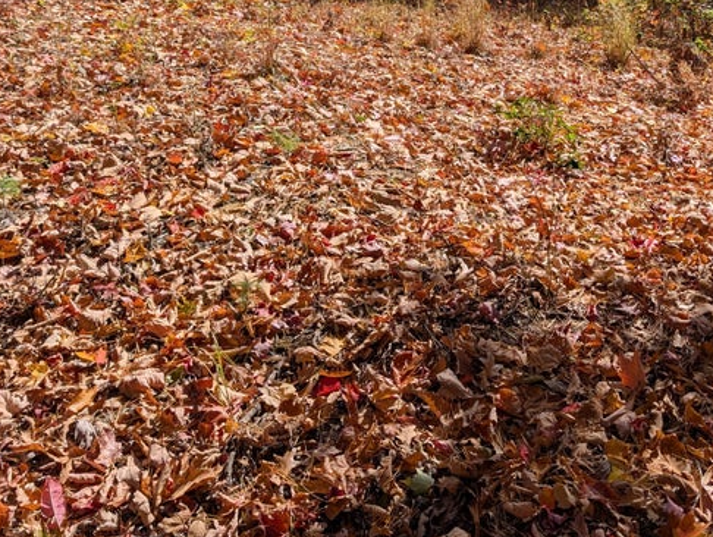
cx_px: 436
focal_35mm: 42
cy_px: 70
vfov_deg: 32.9
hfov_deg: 44.4
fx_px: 866
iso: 20
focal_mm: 6.9
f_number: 1.68
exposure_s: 1/4673
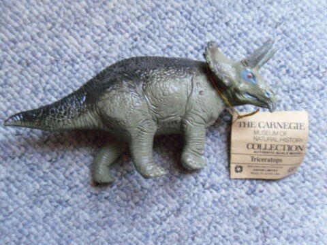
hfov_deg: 52.6
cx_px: 164
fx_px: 331
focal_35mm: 35
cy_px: 122
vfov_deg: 40.7
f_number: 3.5
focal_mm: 6.3
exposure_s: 1/11
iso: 800
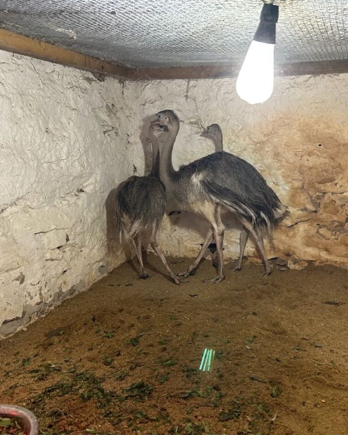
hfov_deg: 42.7
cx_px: 235
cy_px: 218
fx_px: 438
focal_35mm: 34
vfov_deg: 52.9
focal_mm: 5.7
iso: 125
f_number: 1.5
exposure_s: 1/50
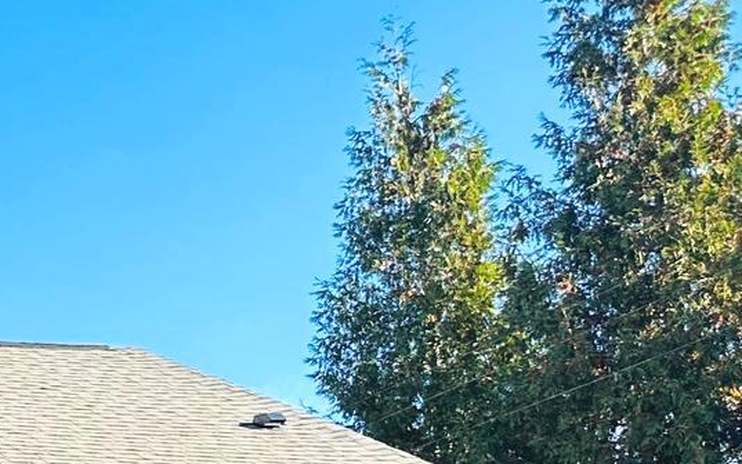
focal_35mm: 97
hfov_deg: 17.3
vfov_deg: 12.4
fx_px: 1962
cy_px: 816
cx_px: -607
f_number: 1.78
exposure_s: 1/872
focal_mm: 6.86
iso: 80
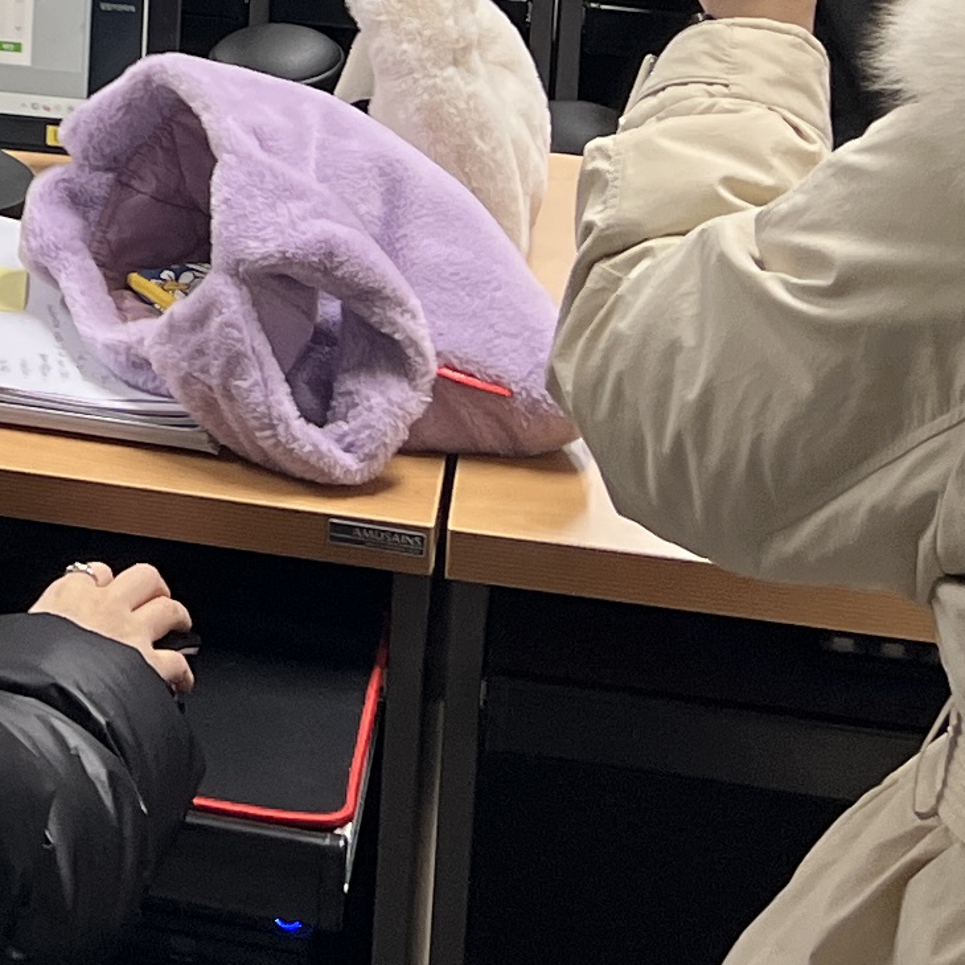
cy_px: -436
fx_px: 4006
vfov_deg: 13.1
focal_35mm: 127
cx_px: -505
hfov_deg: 13.0
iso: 80
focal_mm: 5.7
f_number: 1.5
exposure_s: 1/120
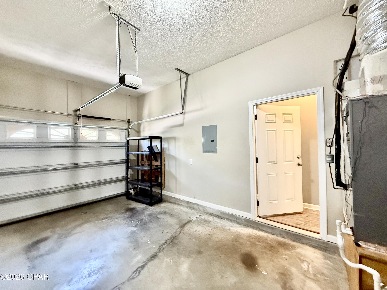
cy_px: 145
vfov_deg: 85.7
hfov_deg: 102.1
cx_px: 194
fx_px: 157
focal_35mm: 14
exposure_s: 1/60
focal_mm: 2.22
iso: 640
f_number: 2.2
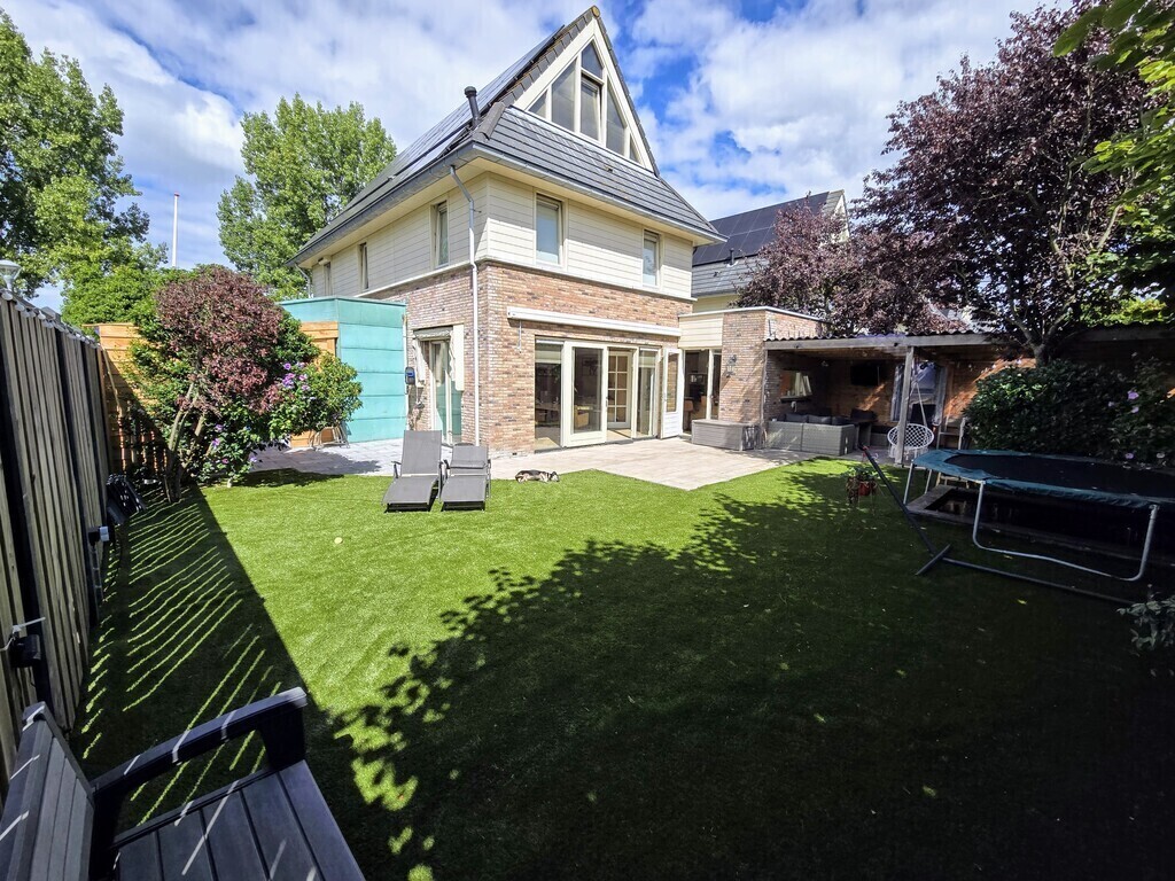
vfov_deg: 89.9
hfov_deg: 106.2
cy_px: 440
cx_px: 588
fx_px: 441
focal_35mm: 13
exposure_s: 1/1501
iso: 50
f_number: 2.2
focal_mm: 2.2
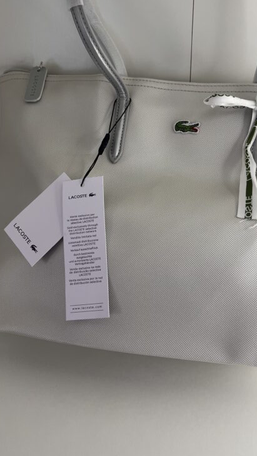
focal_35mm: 31
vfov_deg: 62.5
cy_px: 207
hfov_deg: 37.6
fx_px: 376
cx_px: 153
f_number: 1.6
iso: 80
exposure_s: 1/121
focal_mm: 5.1
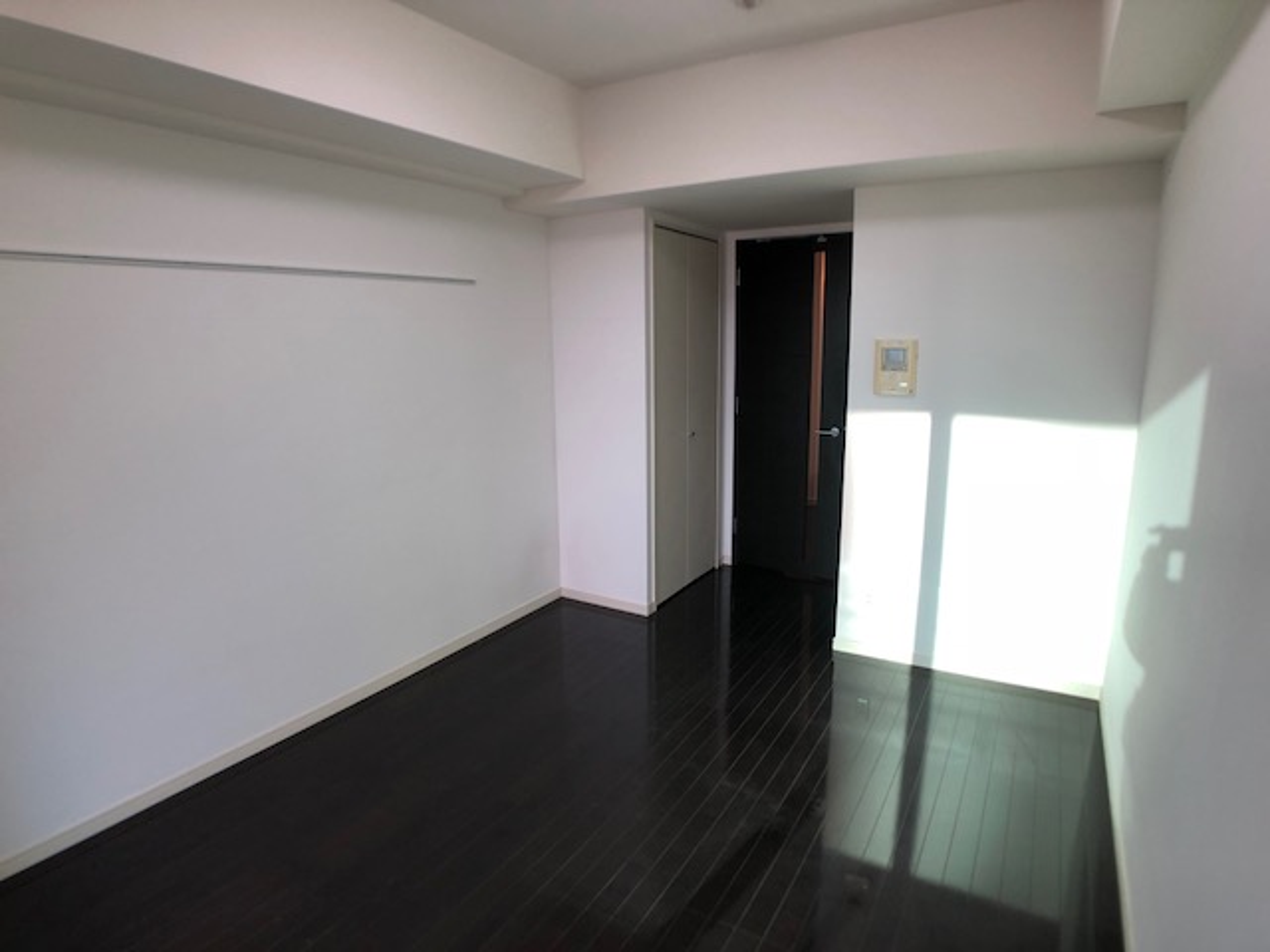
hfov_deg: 63.4
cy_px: 476
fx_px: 1027
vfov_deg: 49.7
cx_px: 635
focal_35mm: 28
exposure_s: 1/50
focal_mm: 3.99
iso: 25
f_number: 1.8
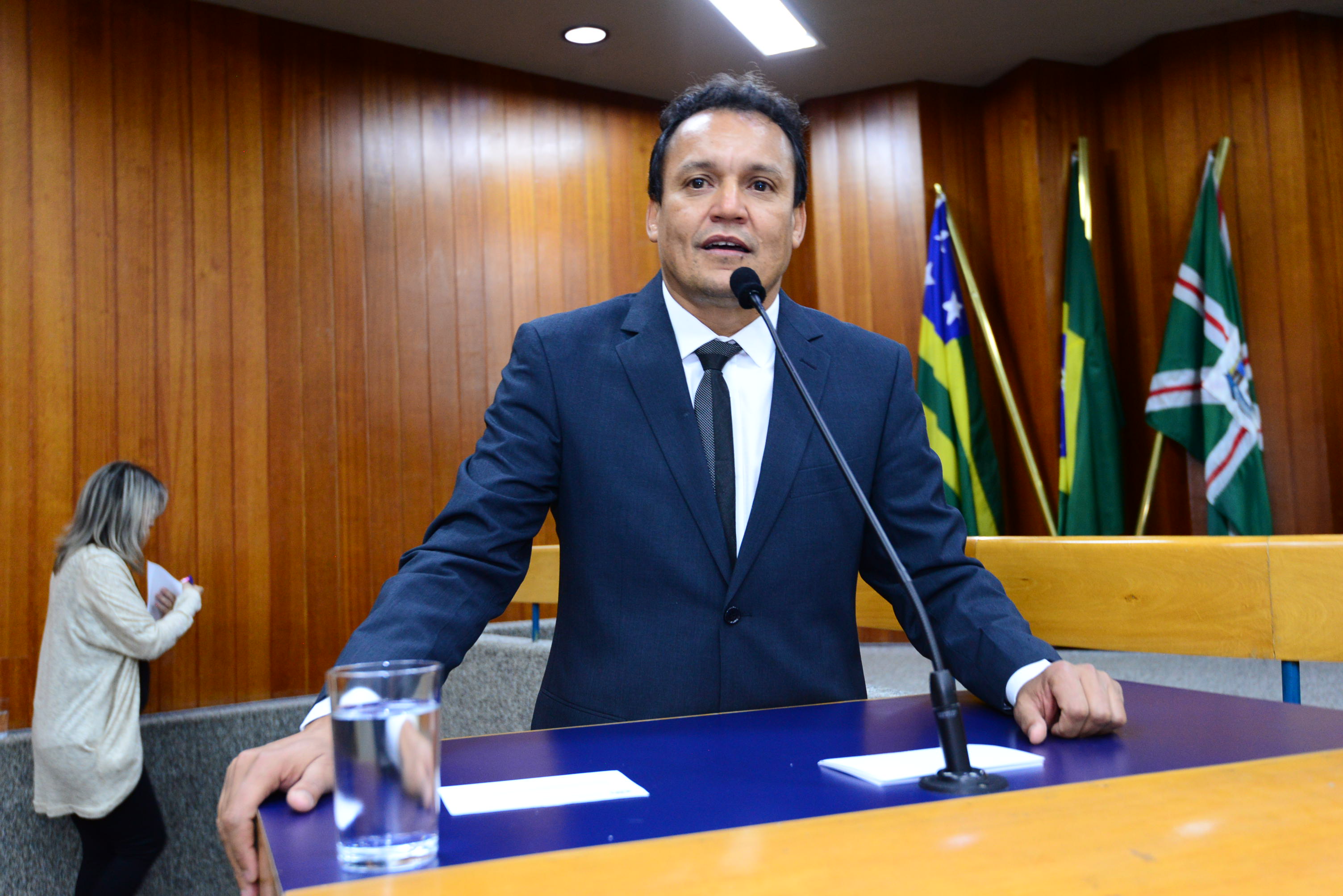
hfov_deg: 54.4
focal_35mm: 35
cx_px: 672
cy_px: 448
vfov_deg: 37.9
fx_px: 1306
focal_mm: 35
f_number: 4.5
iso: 2500
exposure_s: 1/60
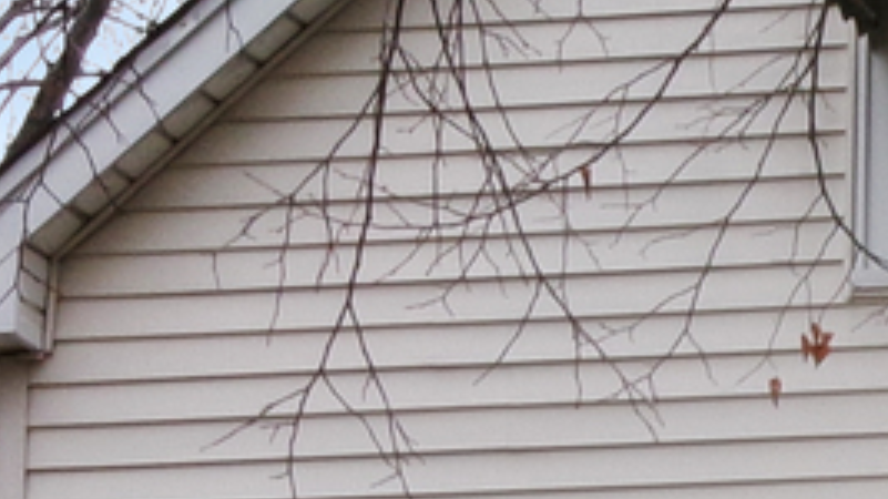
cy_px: 948
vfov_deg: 3.9
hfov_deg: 6.9
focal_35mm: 311
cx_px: 1171
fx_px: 7321
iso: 100
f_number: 4.9
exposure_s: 1/58
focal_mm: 9.5
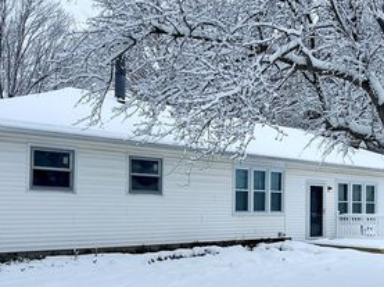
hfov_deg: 39.8
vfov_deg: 30.5
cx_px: 270
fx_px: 521
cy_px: 200
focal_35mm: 47
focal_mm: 5.7
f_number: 1.5
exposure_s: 1/1869
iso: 50
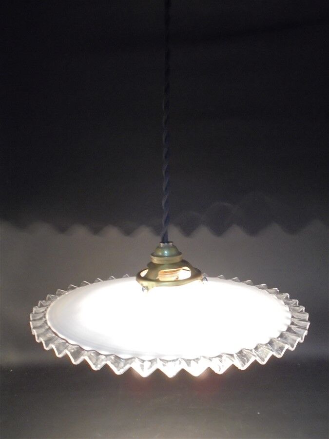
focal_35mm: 43
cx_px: 164
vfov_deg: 43.9
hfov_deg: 33.6
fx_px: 545
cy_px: 220
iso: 400
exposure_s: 1/8
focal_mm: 7.8
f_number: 4.5
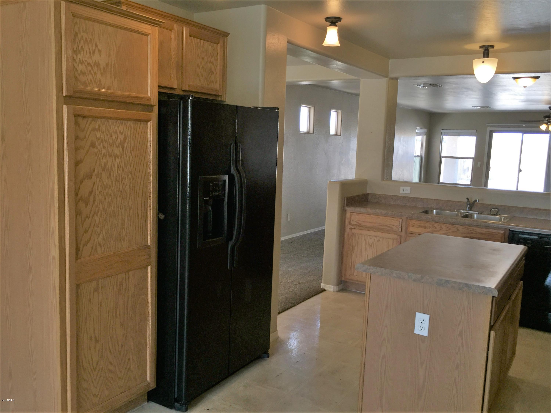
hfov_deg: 61.7
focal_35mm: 29
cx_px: 276
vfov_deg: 48.2
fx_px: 462
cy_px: 206
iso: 32
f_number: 2.2
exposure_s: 1/51
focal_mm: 4.15
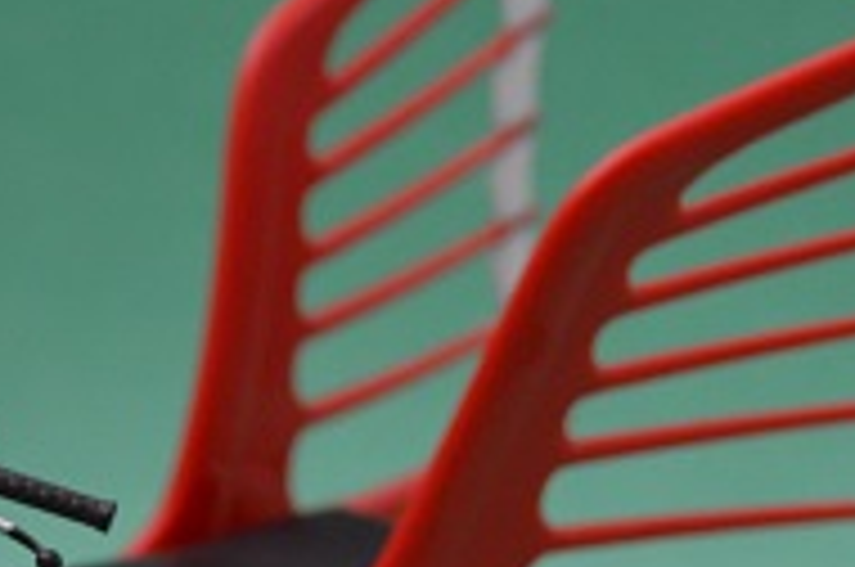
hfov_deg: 12.6
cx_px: 27
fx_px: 3817
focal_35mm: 161
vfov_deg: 8.4
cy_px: 576
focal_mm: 34
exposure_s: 1/25
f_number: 5
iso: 800
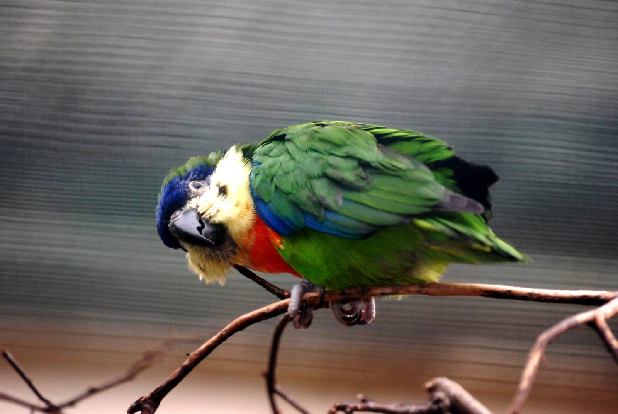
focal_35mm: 330
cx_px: 309
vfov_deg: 4.2
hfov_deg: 6.2
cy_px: 207
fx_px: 5672
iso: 1600
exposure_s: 1/60
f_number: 5.6
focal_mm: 220
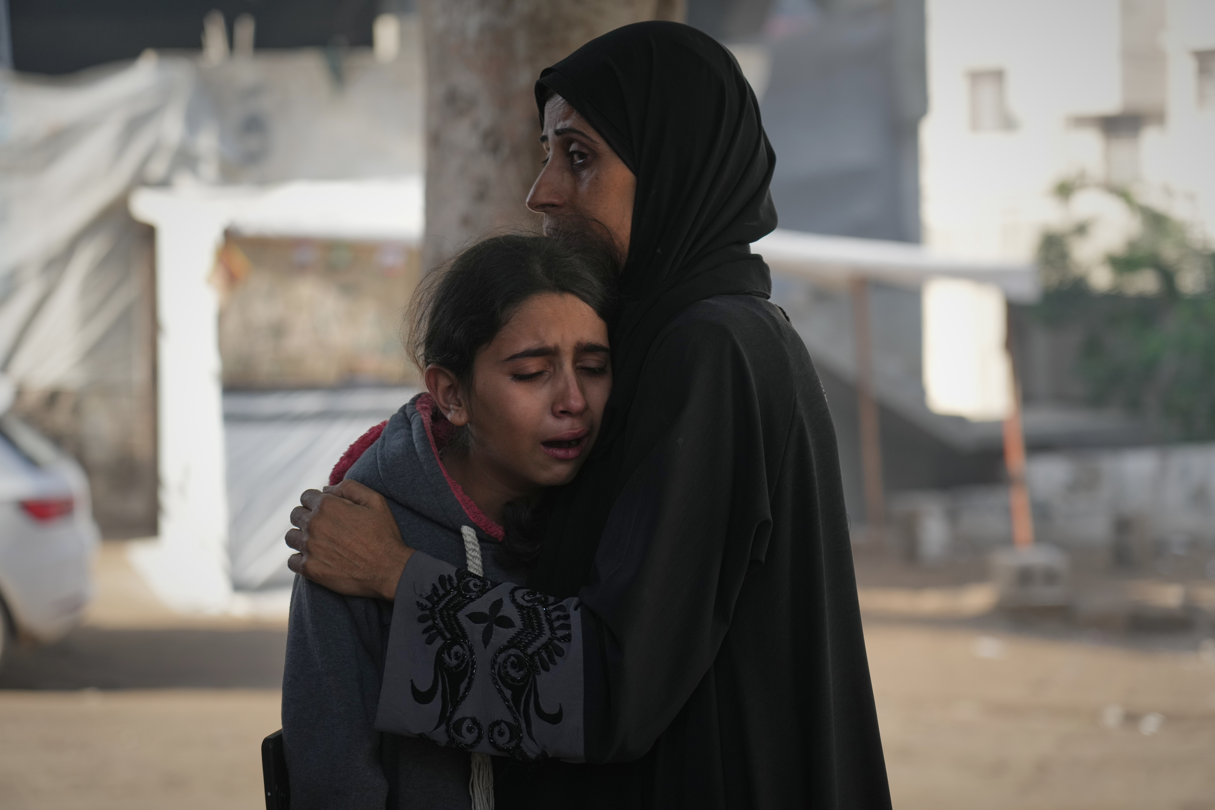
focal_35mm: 97
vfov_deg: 14.1
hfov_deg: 21.0
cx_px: 608
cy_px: 405
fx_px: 3273
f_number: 4
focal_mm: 97
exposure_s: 1/800
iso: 500
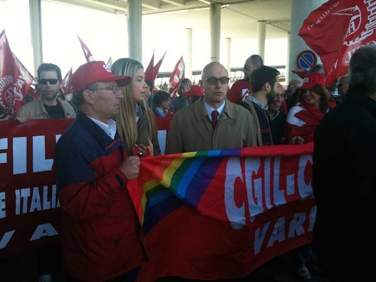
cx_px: 188
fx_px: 380
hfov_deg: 52.6
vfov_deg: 40.7
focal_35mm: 35
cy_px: 141
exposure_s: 1/170
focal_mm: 3.85
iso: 64
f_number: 2.8
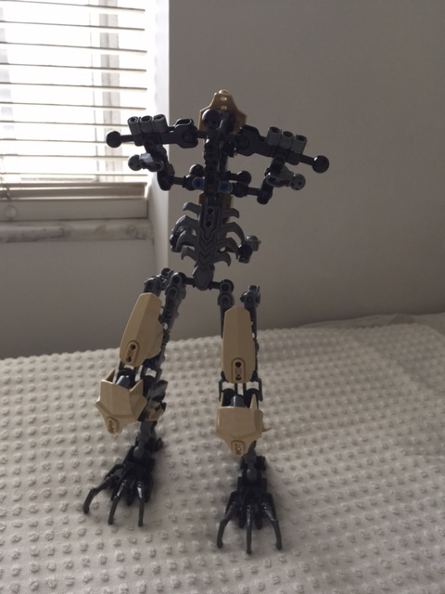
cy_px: 297
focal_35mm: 29
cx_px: 222
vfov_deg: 61.7
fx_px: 497
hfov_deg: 48.2
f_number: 2.2
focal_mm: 4.15
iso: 40
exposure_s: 1/17
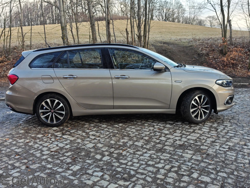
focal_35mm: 35
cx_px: 125
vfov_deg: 40.7
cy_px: 94
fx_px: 253
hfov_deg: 52.6
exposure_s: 1/234
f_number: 2
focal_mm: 8.72
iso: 50
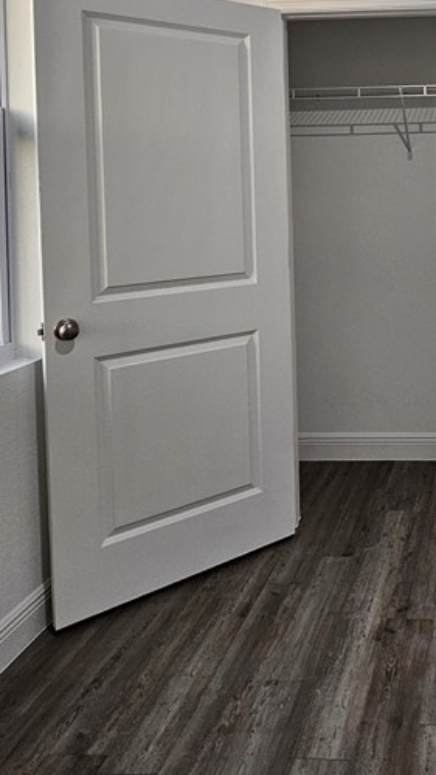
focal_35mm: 29
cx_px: 459
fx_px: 596
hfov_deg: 35.4
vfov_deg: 62.3
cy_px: 194
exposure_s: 1/60
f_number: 2.2
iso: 250
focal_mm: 2.2
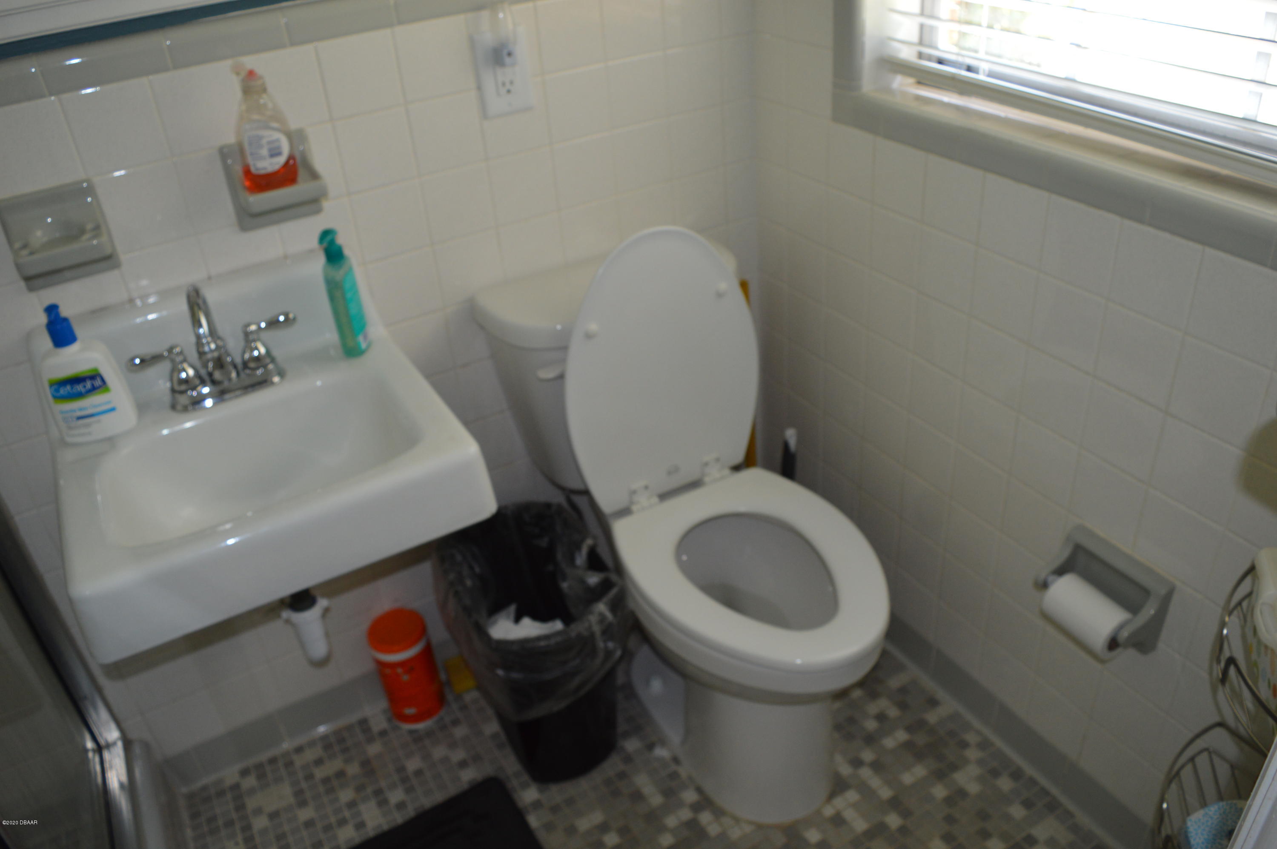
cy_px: 424
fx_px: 957
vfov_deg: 47.8
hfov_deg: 67.4
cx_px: 638
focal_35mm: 27
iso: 400
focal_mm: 18
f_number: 4
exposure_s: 1/60
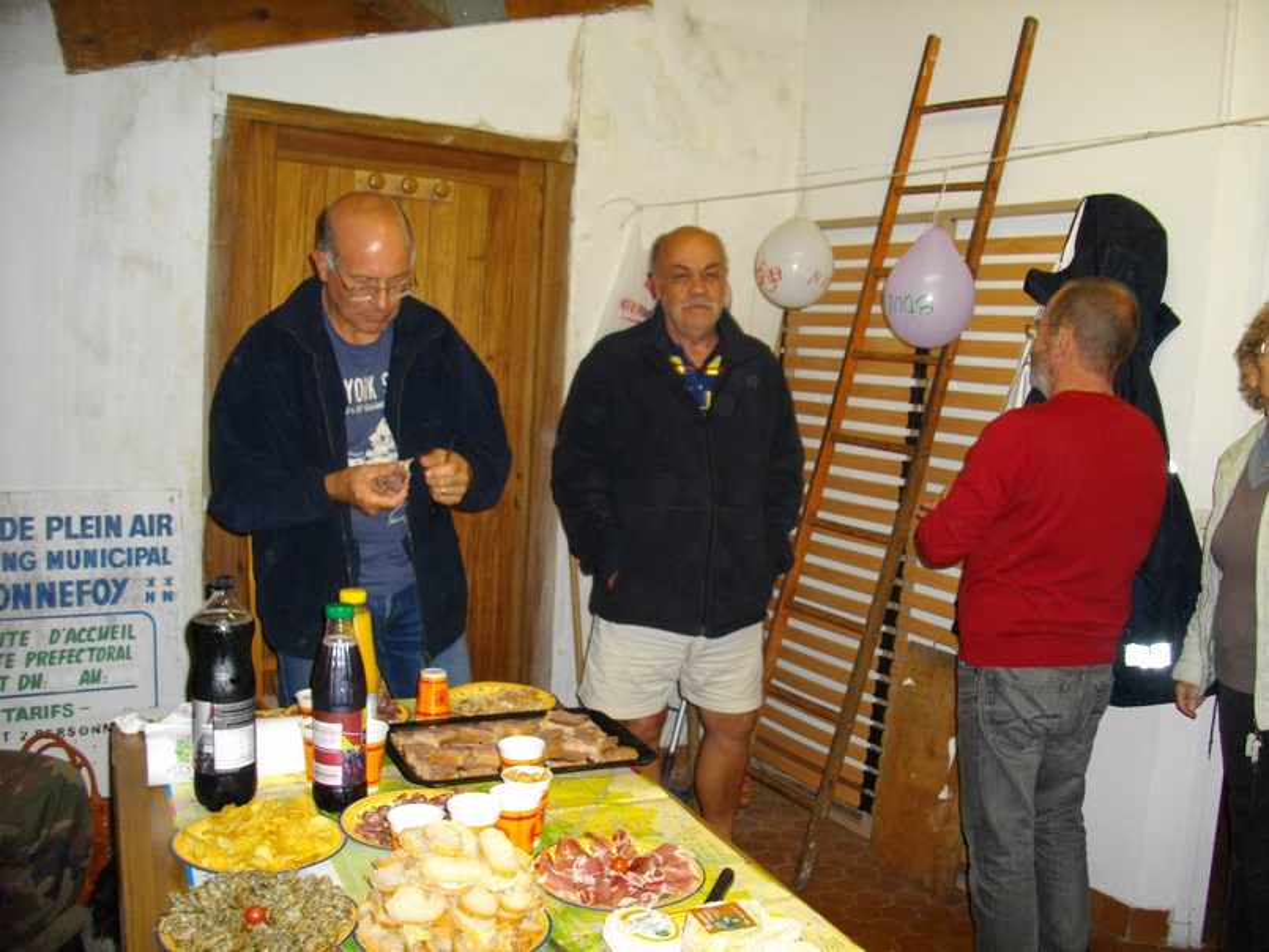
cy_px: 476
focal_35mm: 31
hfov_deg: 58.3
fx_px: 1137
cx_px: 634
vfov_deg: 45.5
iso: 200
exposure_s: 1/25
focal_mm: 5.7
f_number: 2.9
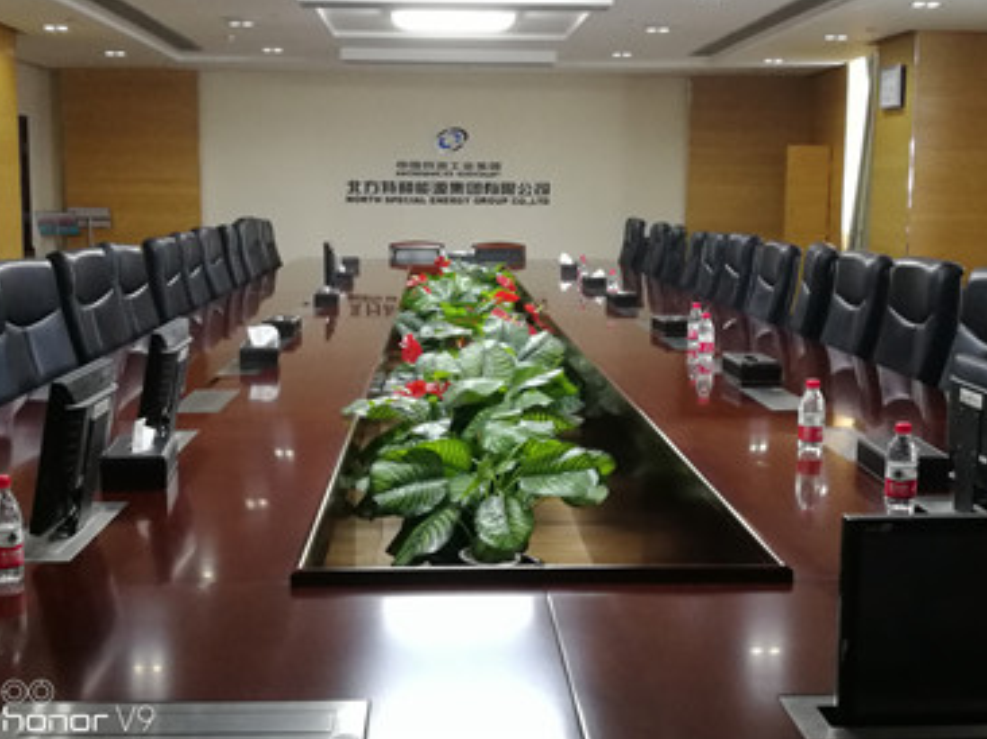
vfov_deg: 30.8
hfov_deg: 40.5
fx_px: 1339
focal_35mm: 47
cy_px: 375
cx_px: 499
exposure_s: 1/33.3
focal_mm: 3.84
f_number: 2.2
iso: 400
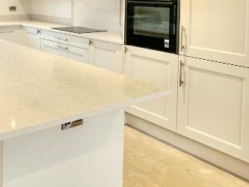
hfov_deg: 39.3
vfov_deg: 31.3
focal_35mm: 43
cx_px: 7
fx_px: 309
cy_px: 3
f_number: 2.2
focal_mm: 2.22
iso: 160
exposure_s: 1/106
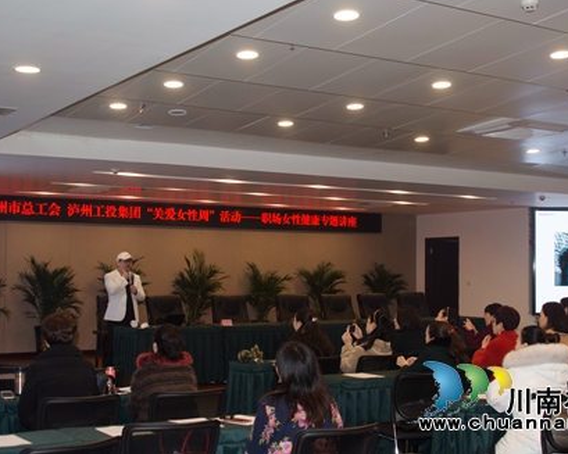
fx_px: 924
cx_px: 311
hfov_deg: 34.1
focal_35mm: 55
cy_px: 226
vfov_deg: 27.6
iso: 800
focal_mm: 32
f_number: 4.8
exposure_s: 1/180
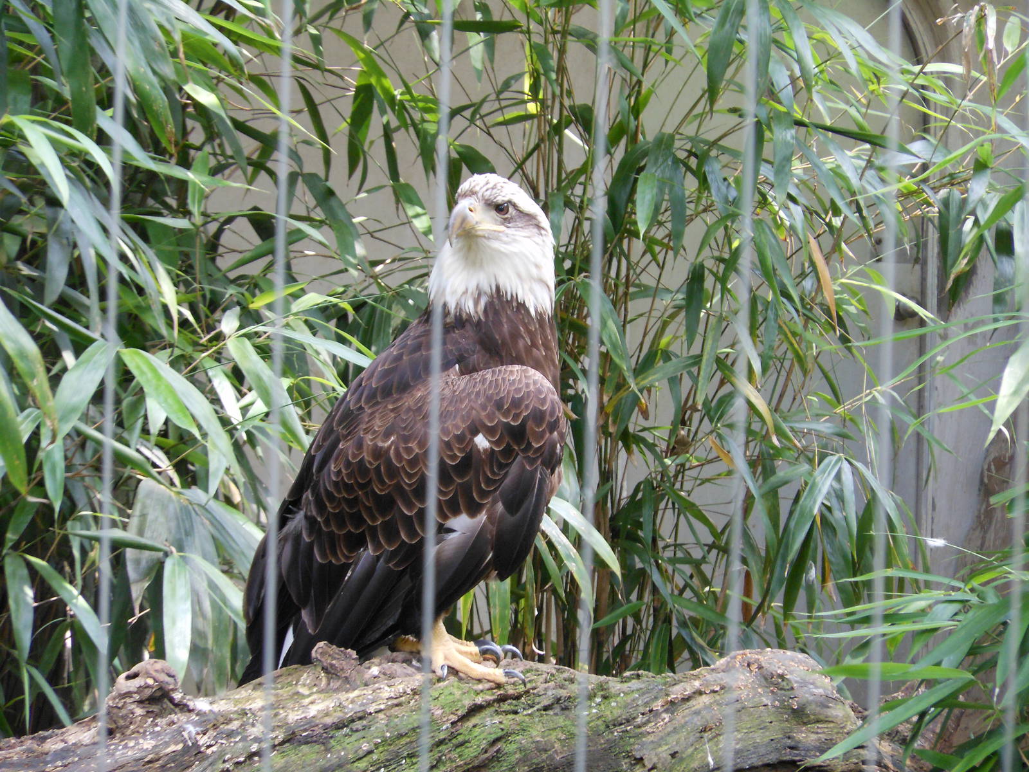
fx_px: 4191
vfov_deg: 10.5
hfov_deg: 14.0
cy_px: 386
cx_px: 514
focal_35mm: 141
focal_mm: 25.3
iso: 250
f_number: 5.5
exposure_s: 1/30
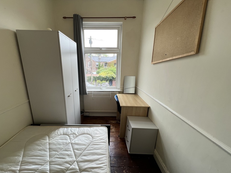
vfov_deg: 85.5
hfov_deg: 101.9
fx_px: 93
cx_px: 108
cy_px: 93
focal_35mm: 14
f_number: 1.8
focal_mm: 1.57
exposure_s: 1/99
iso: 50
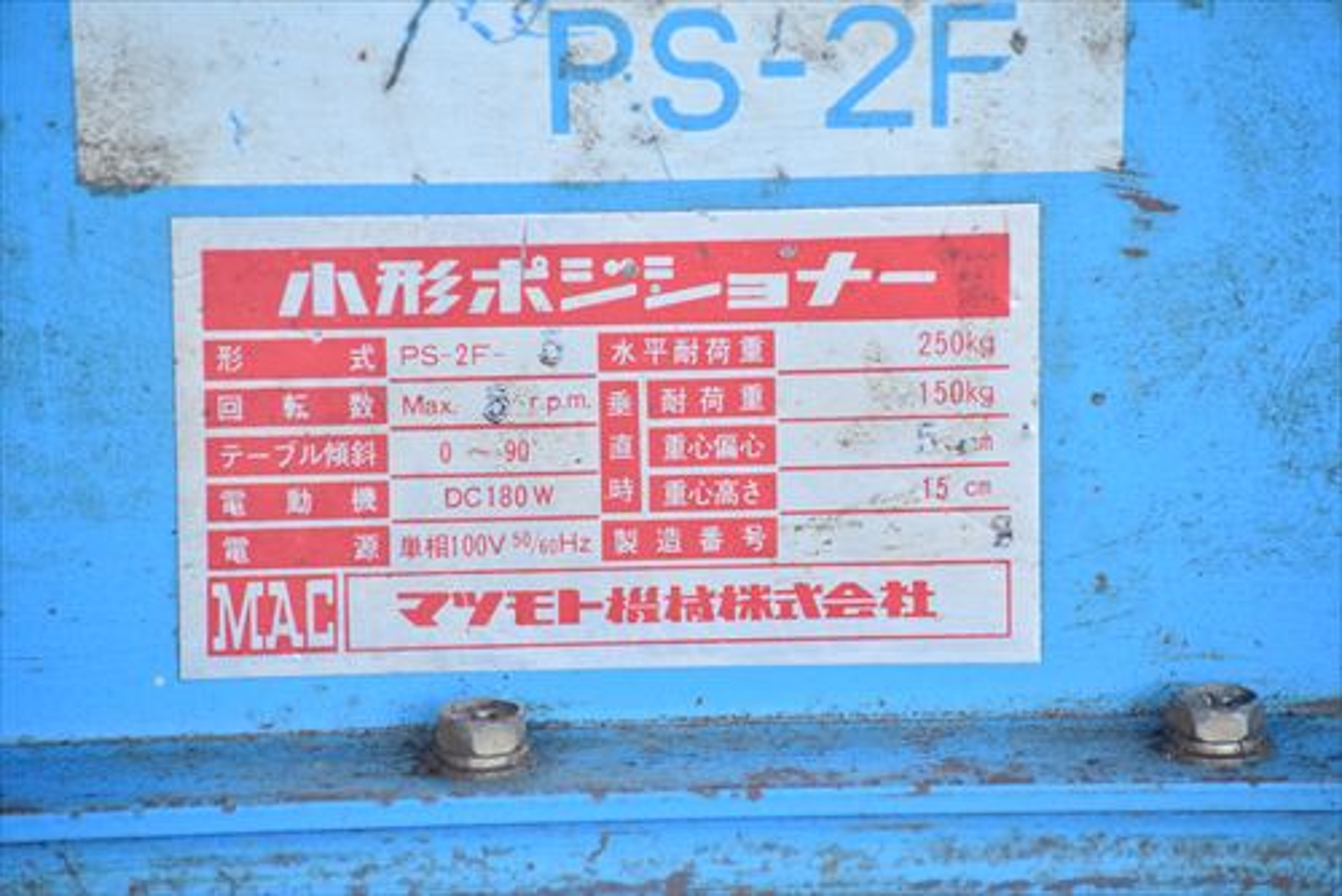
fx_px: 8672
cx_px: 671
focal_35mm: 232
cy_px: 448
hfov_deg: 8.8
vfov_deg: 5.9
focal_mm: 155
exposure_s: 1/50
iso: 1250
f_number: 6.3
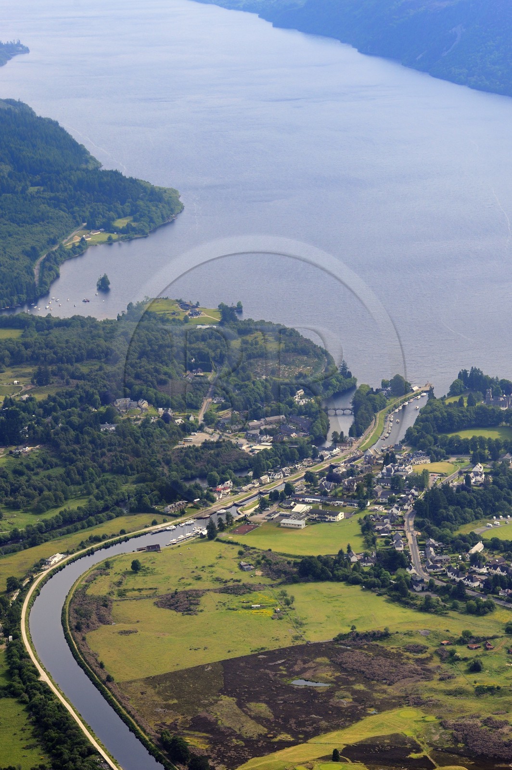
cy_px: 385
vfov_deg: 18.6
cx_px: 256
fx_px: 2351
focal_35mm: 110
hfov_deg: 12.4
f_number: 6.3
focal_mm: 110
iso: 200
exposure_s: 1/800
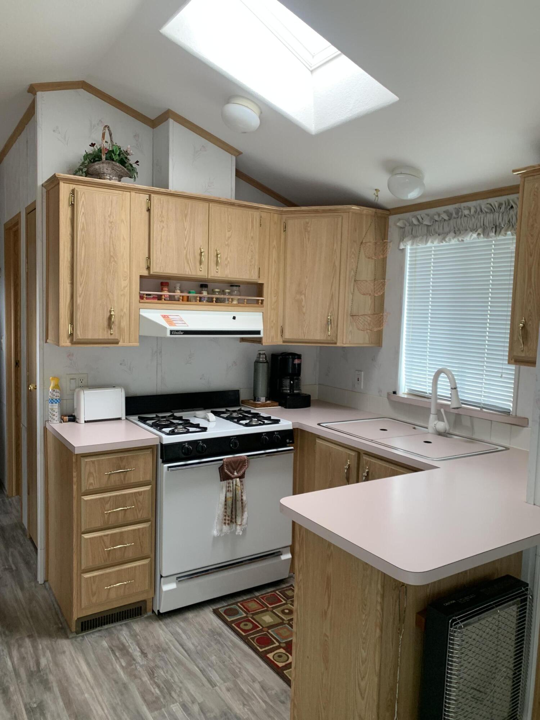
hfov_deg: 53.1
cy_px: 360
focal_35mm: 26
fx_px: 541
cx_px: 270
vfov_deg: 67.3
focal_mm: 4.25
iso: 100
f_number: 1.8
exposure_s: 1/94
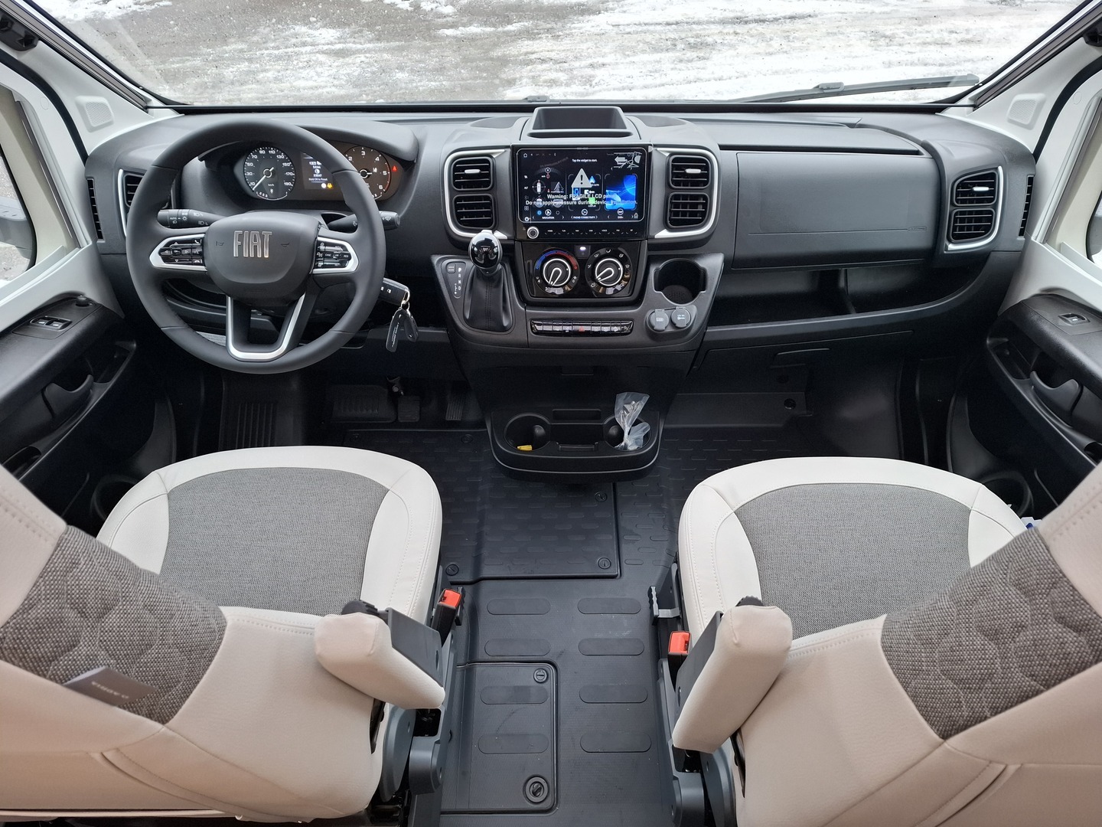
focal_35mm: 23
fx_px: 732
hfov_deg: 73.9
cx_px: 551
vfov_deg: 58.9
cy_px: 414
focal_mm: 5.54
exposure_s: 1/100
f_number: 1.8
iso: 100
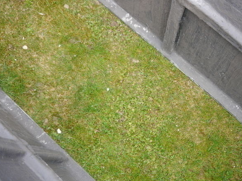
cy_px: 116
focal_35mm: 38
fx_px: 266
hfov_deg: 48.5
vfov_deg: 37.4
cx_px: 152
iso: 160
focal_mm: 14
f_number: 3.5
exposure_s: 1/125
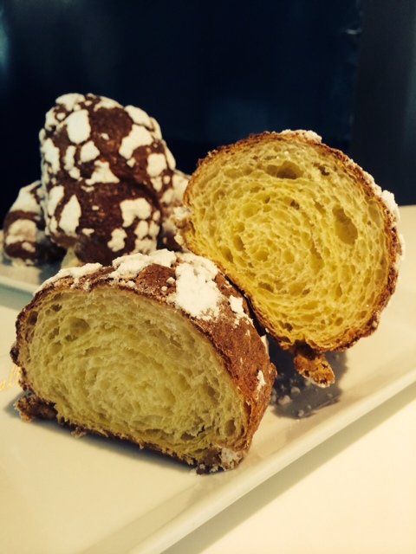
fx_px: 481
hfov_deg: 46.8
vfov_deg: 60.0
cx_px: 208
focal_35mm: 30
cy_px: 277
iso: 64
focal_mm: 4.12
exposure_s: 1/33
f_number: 2.2
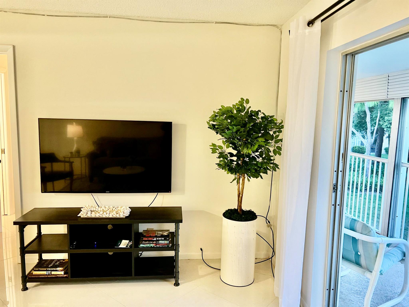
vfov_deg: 53.1
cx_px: 204
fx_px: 307
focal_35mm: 26
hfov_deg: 67.3
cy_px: 154
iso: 400
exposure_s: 1/40
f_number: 1.5
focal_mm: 5.7
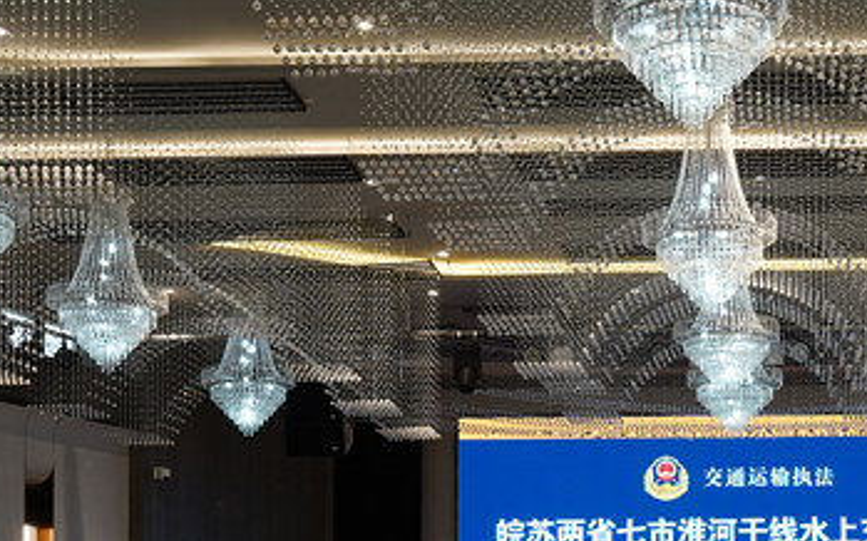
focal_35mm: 84
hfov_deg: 24.2
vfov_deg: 15.0
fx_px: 1984
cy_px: 639
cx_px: 698
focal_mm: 36
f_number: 6.3
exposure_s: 1/60
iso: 1250
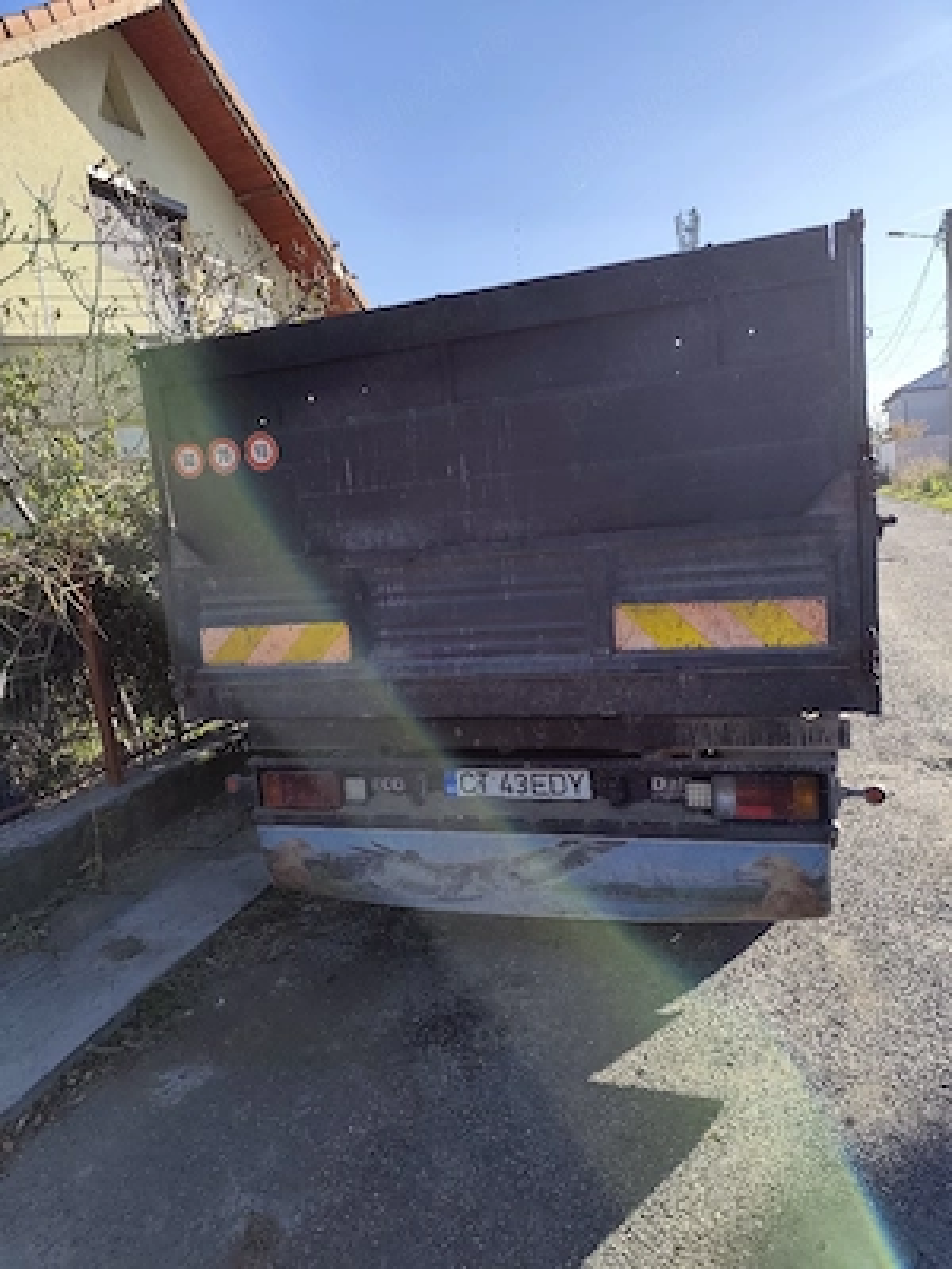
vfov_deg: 73.9
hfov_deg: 58.9
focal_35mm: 23
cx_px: 476
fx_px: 843
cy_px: 634
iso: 50
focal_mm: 6.19
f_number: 1.65
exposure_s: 1/1429
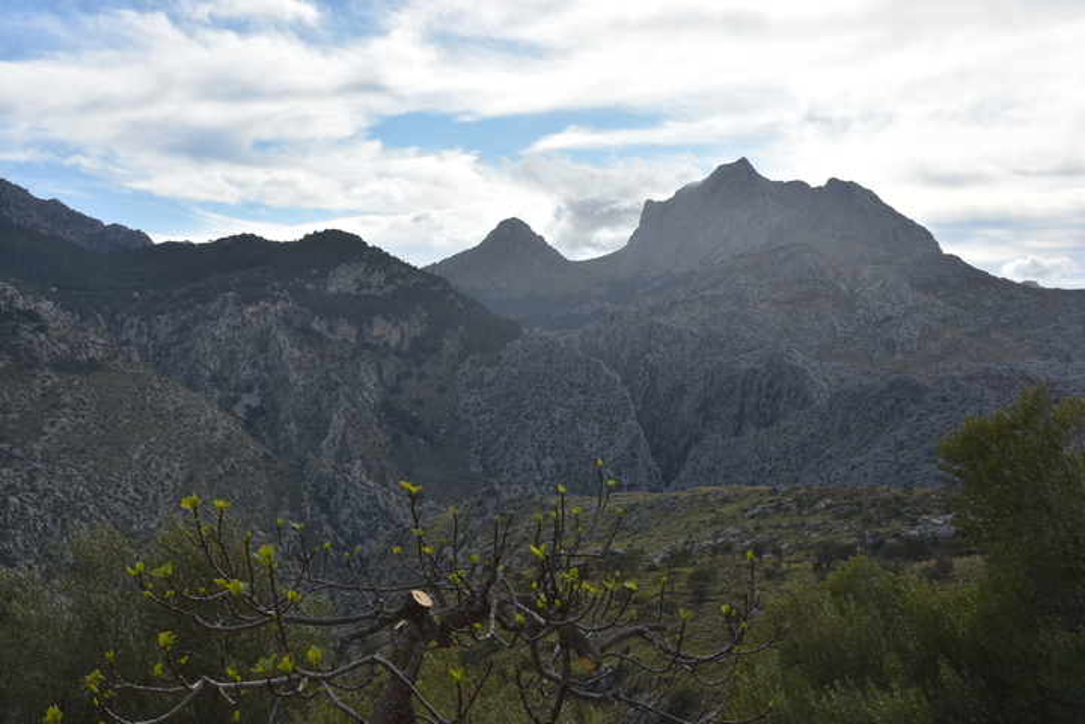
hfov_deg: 49.6
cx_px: 542
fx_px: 1175
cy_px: 362
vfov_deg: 34.2
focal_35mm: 39
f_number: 8
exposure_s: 1/500
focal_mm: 26
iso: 180
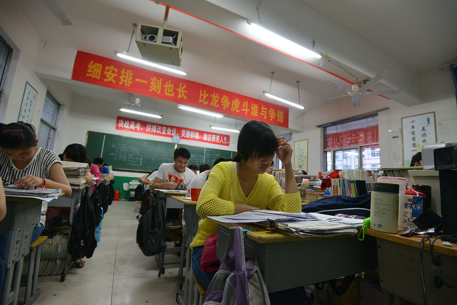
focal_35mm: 16
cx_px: 228
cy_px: 152
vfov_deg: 73.7
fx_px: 203
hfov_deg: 96.7
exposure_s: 1/40
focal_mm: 16
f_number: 4.5
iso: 1000
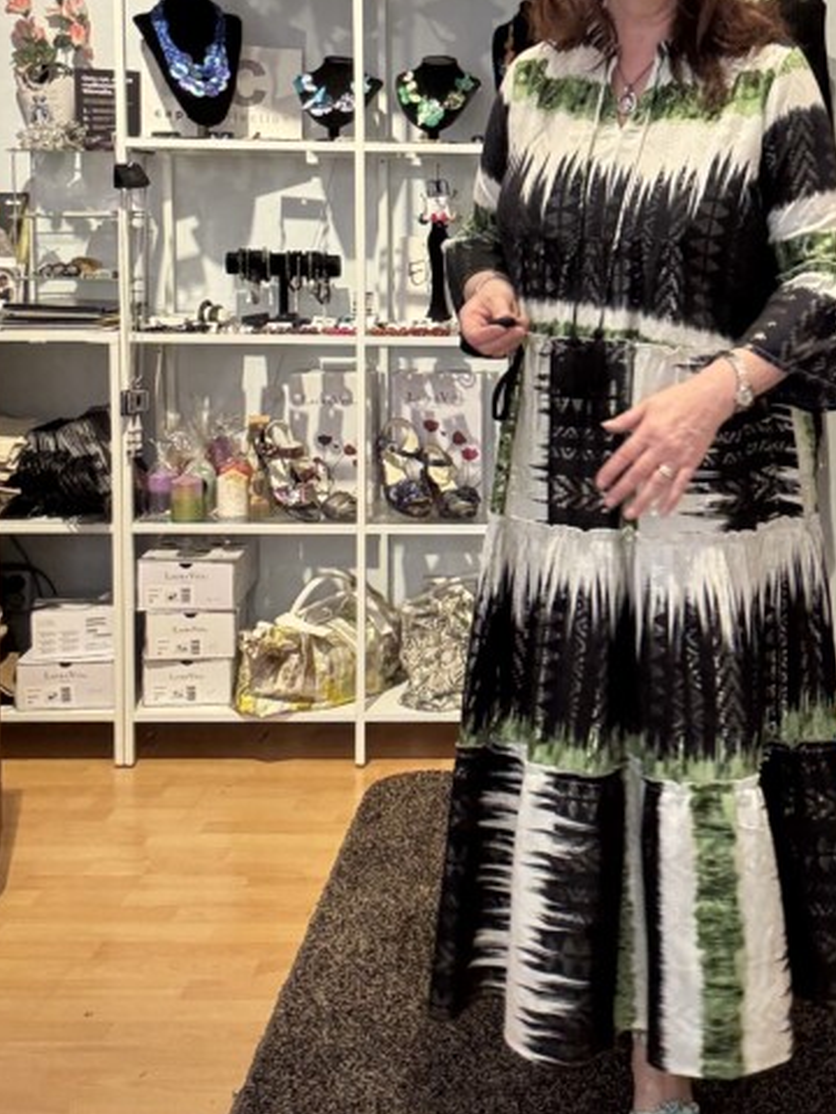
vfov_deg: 37.7
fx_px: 1610
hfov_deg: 28.7
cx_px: 632
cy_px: 355
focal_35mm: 50
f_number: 1.9
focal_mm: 2.69
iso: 125
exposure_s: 1/60
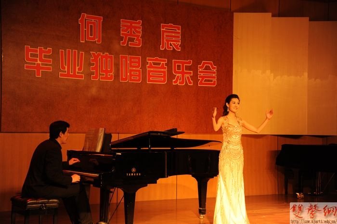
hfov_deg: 31.0
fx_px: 608
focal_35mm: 65
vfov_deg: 20.9
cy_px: 112
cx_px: 168
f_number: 5
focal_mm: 65
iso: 1250
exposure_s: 1/100
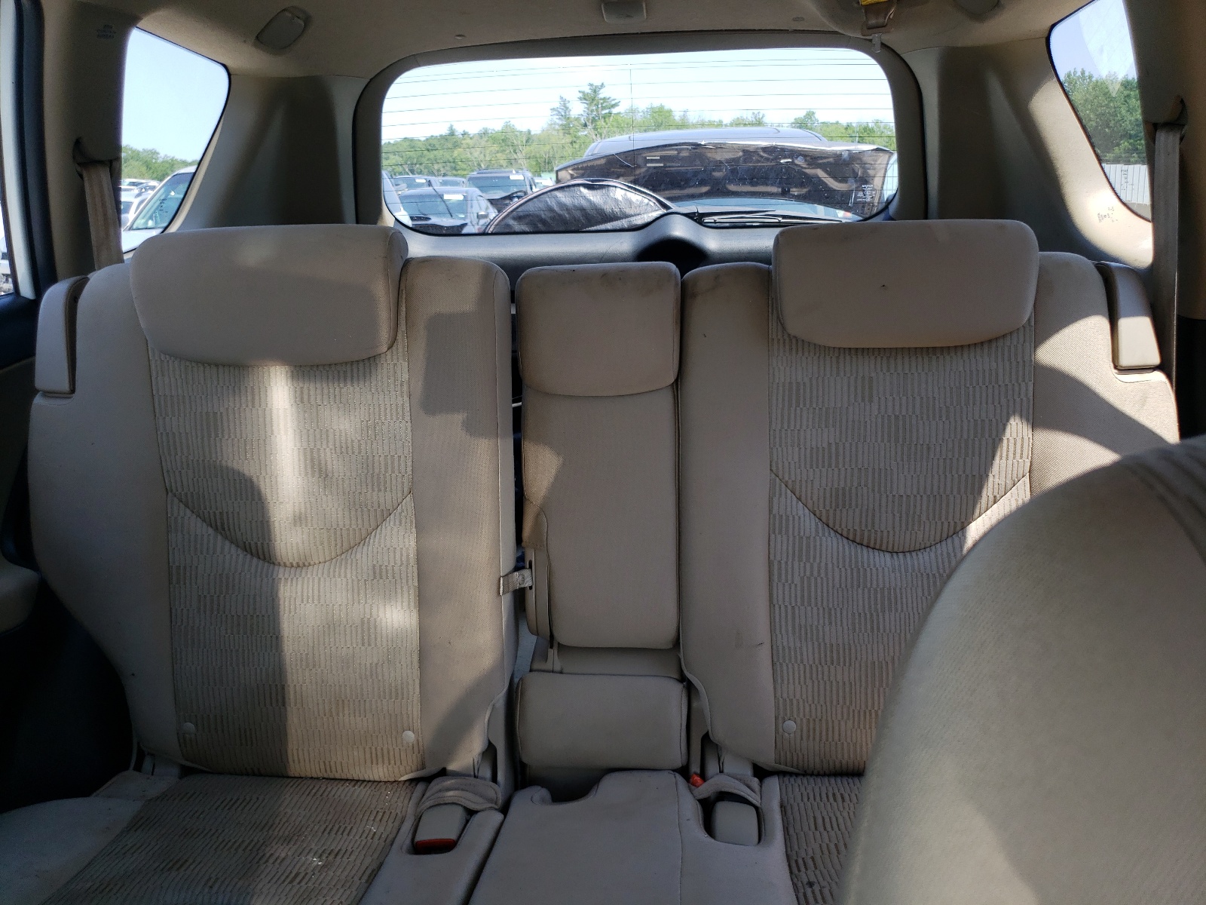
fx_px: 906
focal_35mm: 26
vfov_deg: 53.1
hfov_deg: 67.3
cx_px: 603
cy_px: 452
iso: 50
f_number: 1.5
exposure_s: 1/192
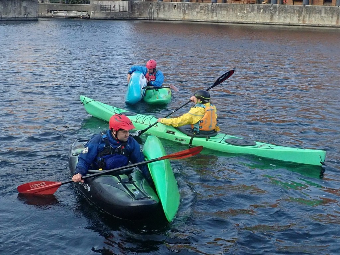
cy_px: 128
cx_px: 170
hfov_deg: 69.4
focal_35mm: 25
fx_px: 246
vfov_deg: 54.9
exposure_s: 1/200
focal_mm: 4.5
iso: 320
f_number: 2.8
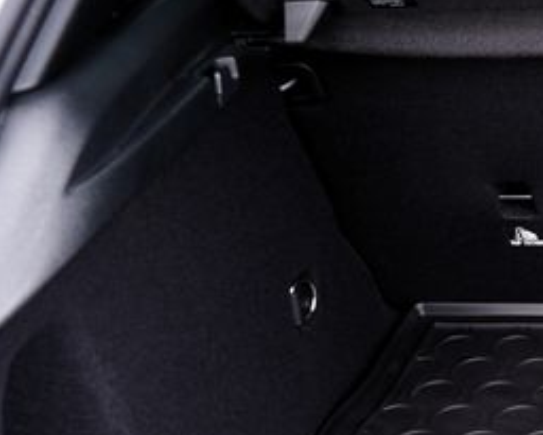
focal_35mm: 90
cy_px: 274
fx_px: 1447
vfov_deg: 17.1
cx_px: 876
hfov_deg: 18.2
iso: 160
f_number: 4
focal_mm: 24
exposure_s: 1/60
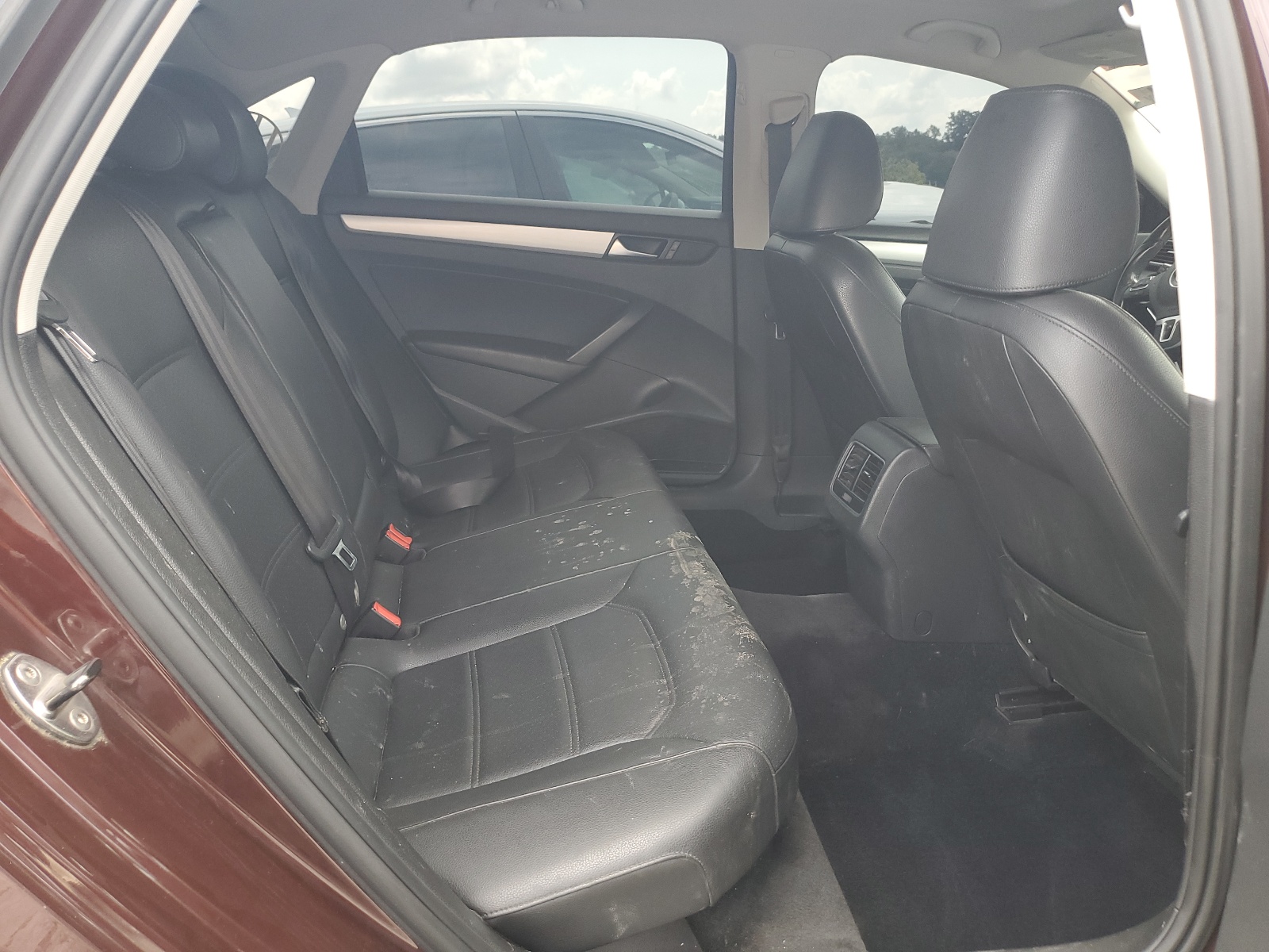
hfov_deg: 67.3
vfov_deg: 53.1
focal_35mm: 26
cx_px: 634
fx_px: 953
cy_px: 476
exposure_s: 1/120
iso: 59
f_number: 1.5
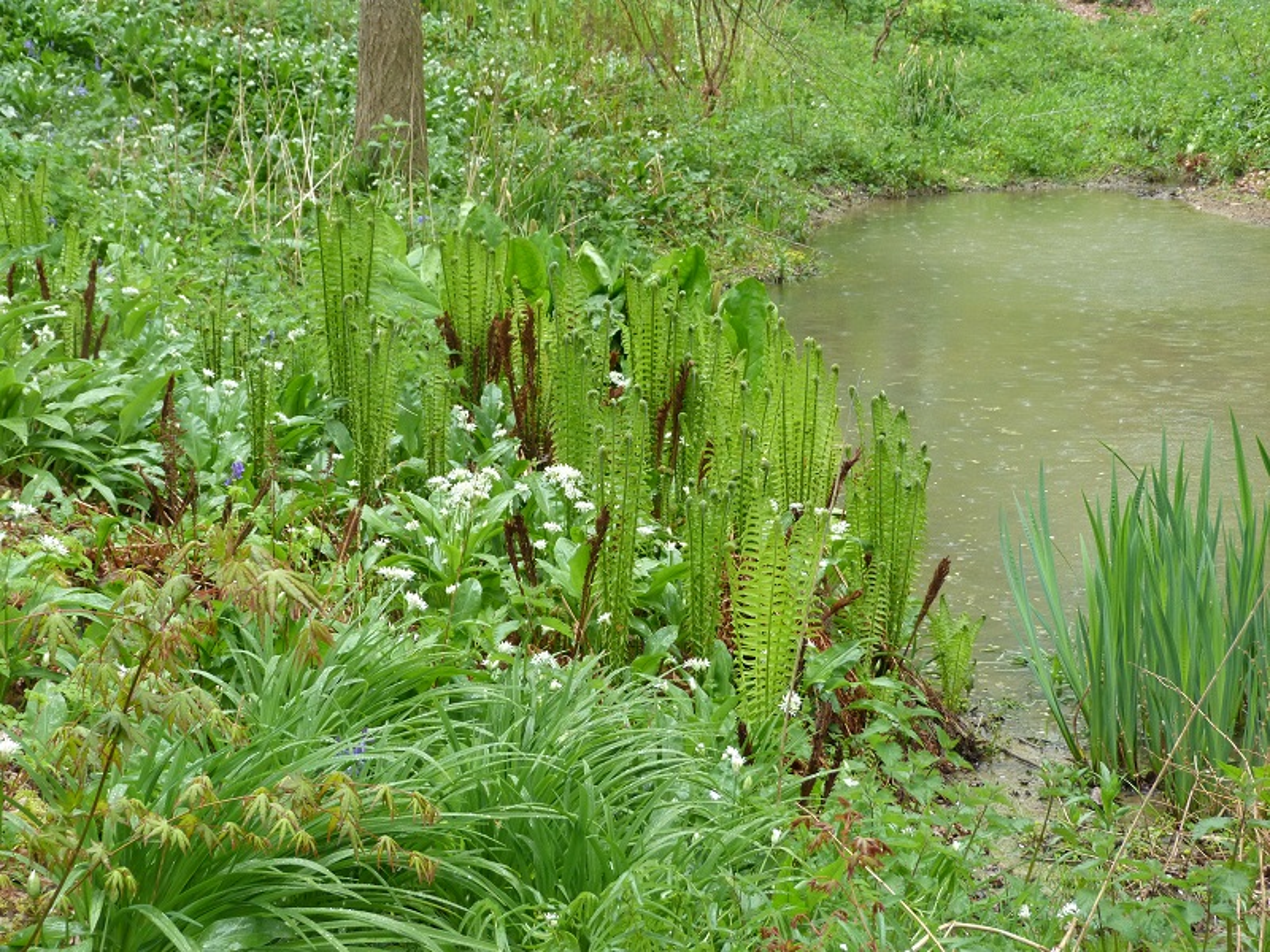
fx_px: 2531
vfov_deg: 21.3
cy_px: 476
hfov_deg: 28.2
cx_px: 635
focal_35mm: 69
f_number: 3.3
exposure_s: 1/60
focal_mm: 12.4
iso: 250
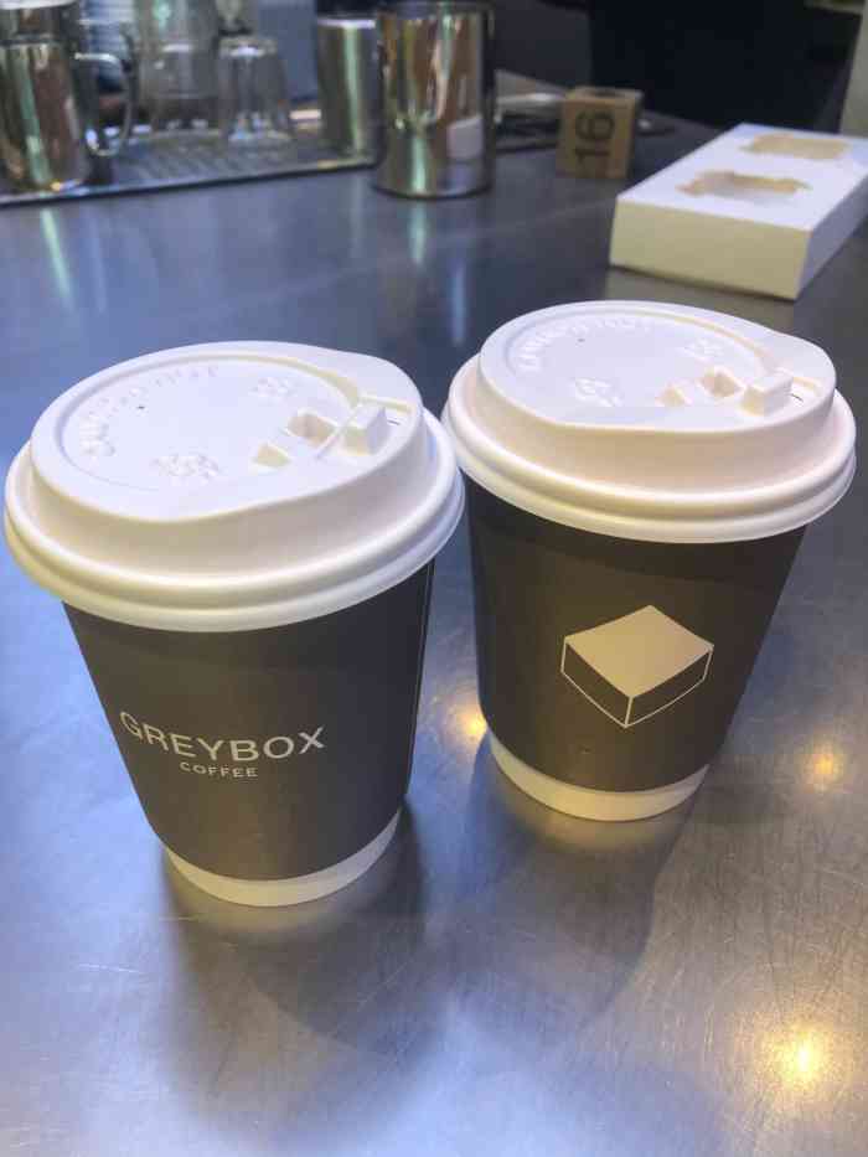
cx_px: 434
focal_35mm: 28
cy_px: 578
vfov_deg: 63.4
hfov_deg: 49.8
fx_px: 936
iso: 25
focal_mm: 4
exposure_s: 1/33
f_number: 1.8
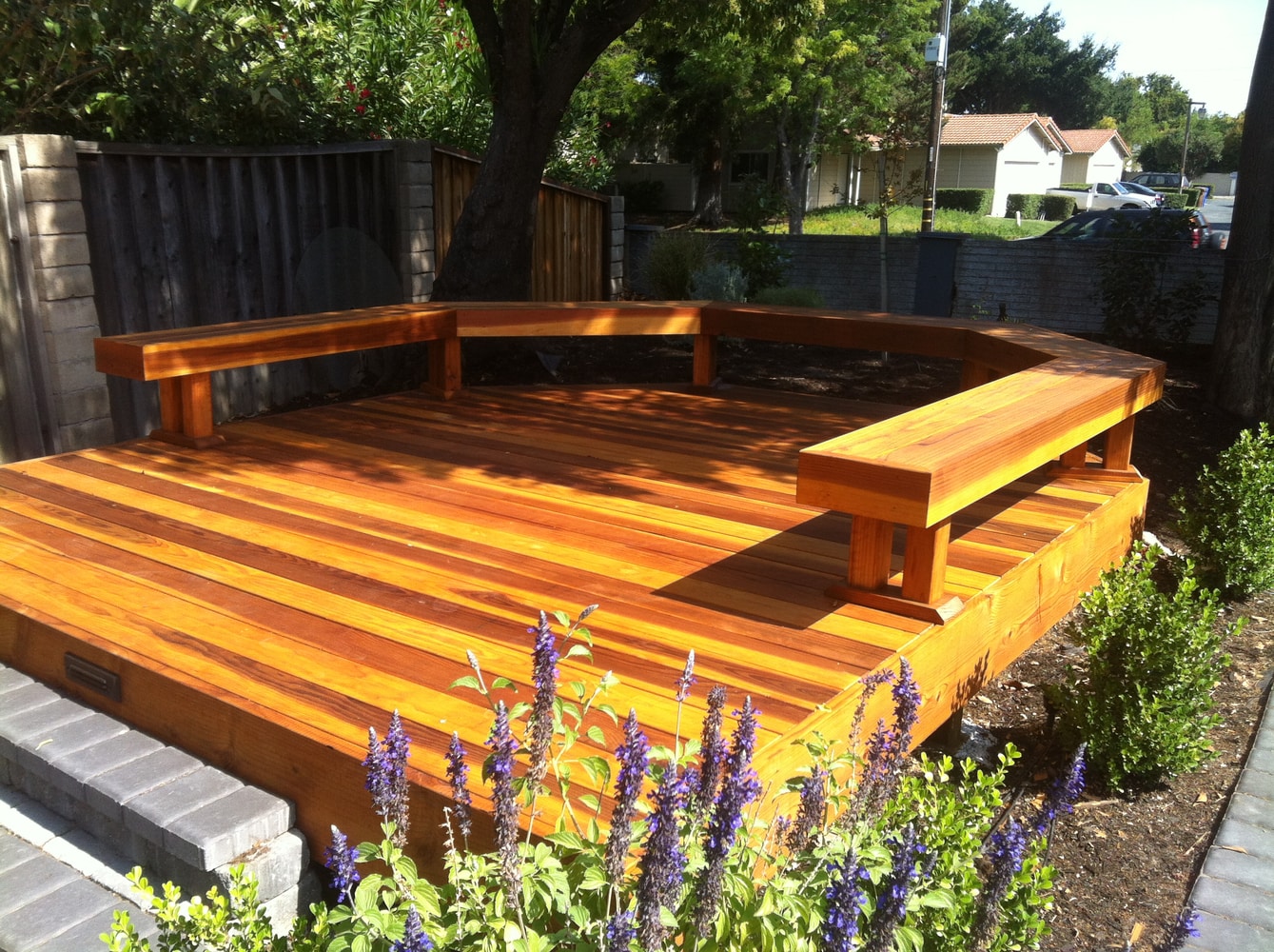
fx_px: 1286
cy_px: 476
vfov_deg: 40.6
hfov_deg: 52.7
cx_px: 637
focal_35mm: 35
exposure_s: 1/464
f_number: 2.8
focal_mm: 3.85
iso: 80
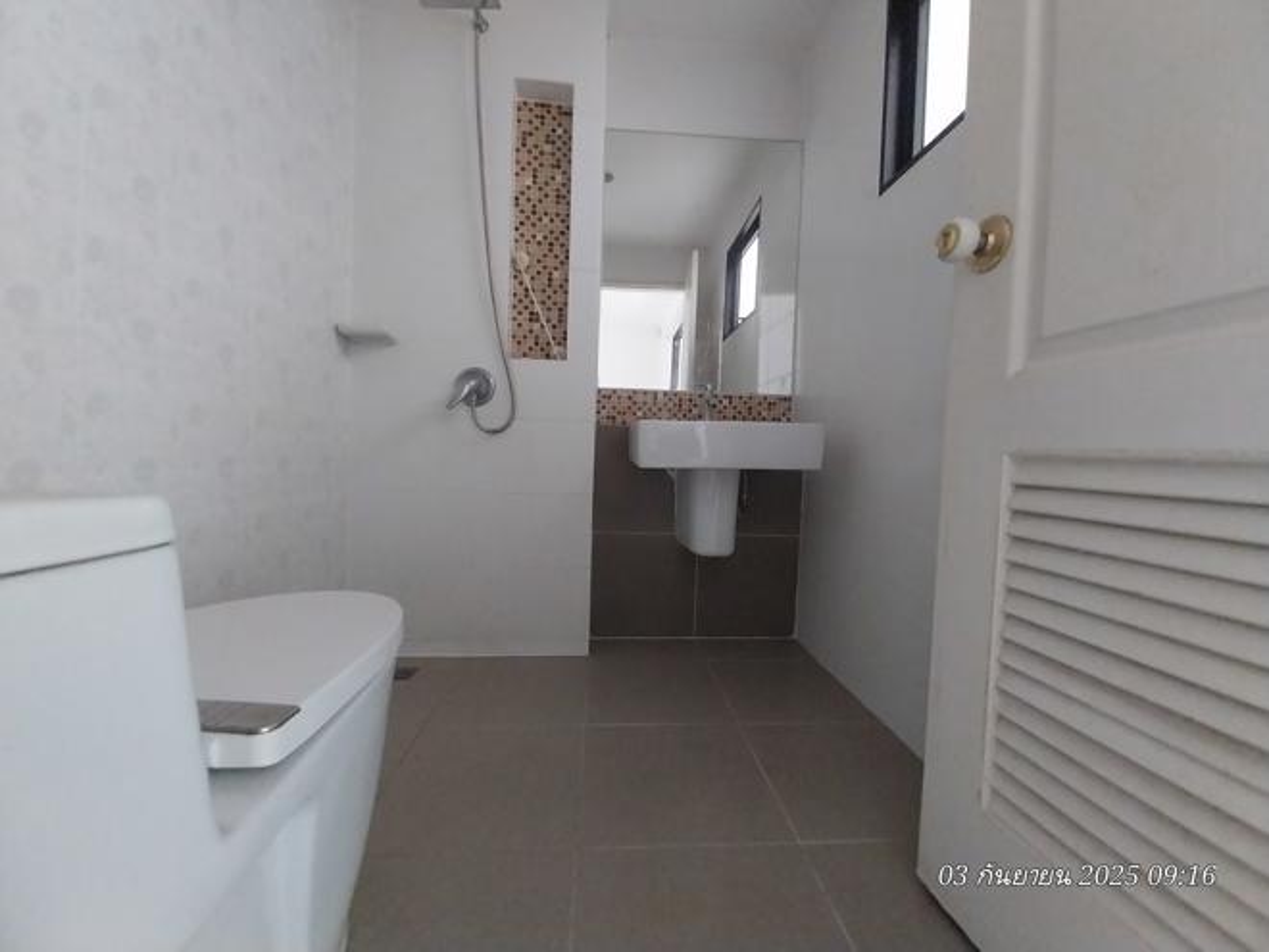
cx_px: 634
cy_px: 476
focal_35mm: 13
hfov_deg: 106.2
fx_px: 477
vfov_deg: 89.9
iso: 320
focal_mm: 1.3
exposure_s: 1/25
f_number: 2.2
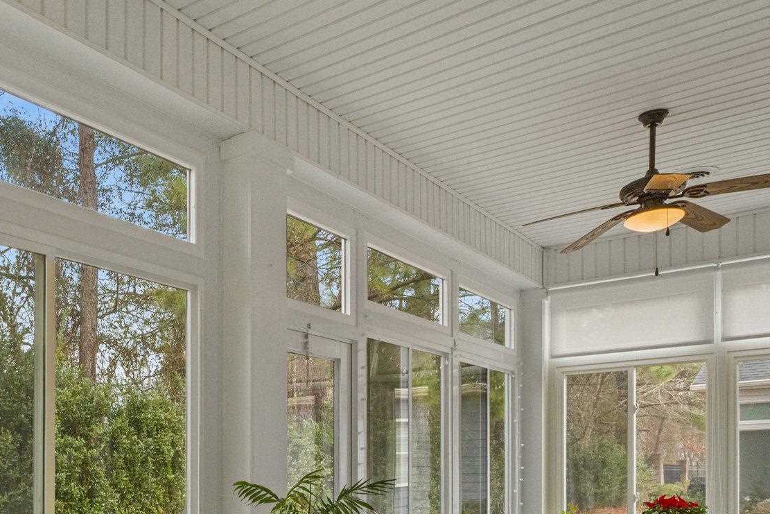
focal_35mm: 36
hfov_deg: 49.5
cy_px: 478
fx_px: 770
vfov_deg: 34.5
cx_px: 137
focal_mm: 16
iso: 800
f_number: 8
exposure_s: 1/60
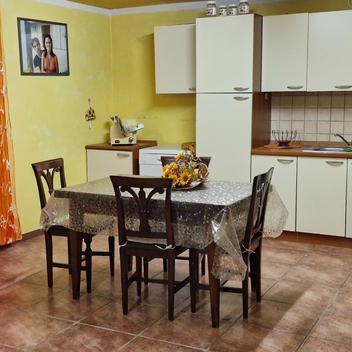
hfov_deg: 34.0
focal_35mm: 50
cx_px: 170
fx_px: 575
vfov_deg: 34.0
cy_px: 169
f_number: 1.8
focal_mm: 6.4
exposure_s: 1/120
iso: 1000
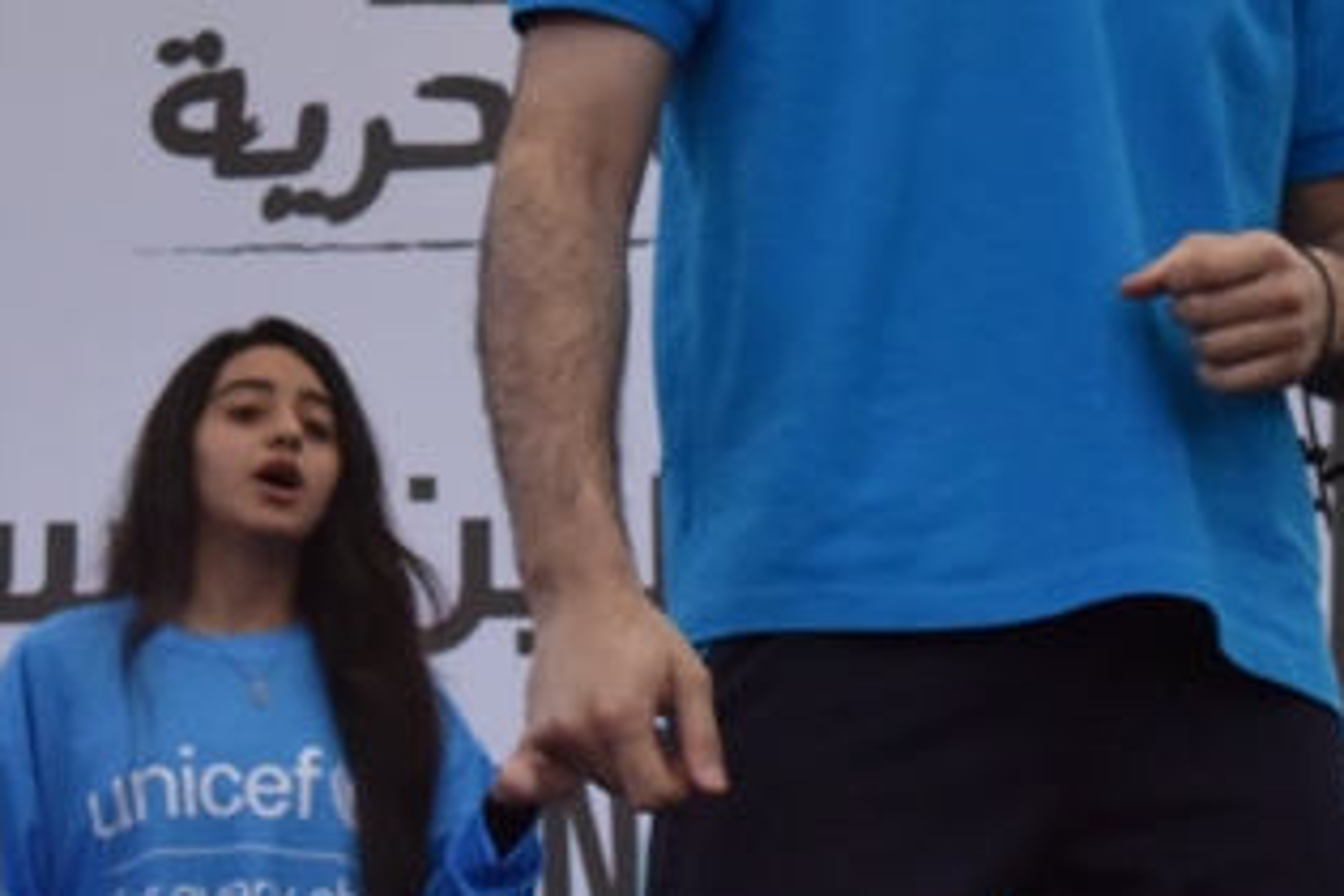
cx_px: 542
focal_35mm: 169
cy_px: -79
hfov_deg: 12.2
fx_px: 6309
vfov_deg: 8.1
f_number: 16
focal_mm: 52
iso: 2500
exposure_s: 1/1000
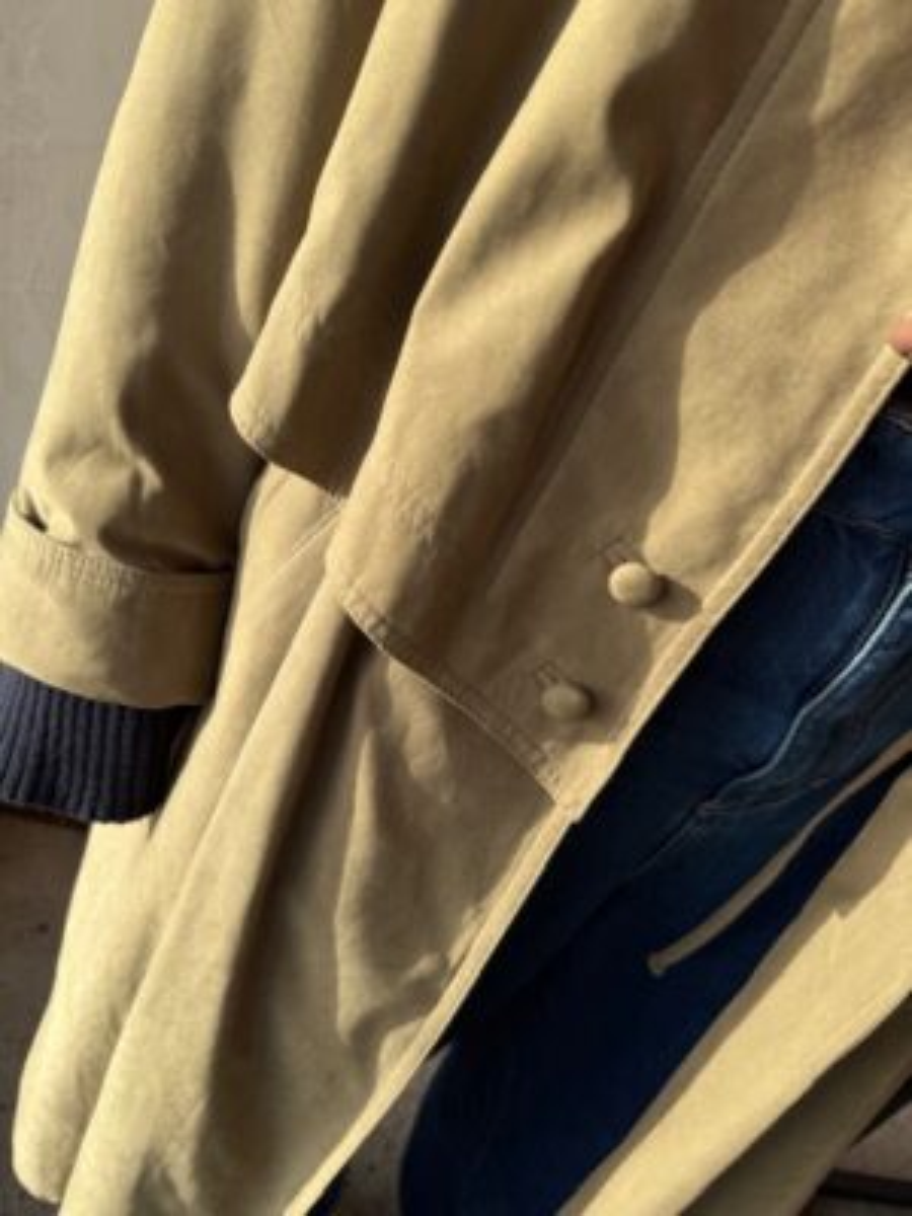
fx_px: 843
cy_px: 608
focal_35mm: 24
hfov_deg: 56.8
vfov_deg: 71.6
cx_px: 456
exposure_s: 1/559
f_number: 1.78
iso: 100
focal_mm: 6.76
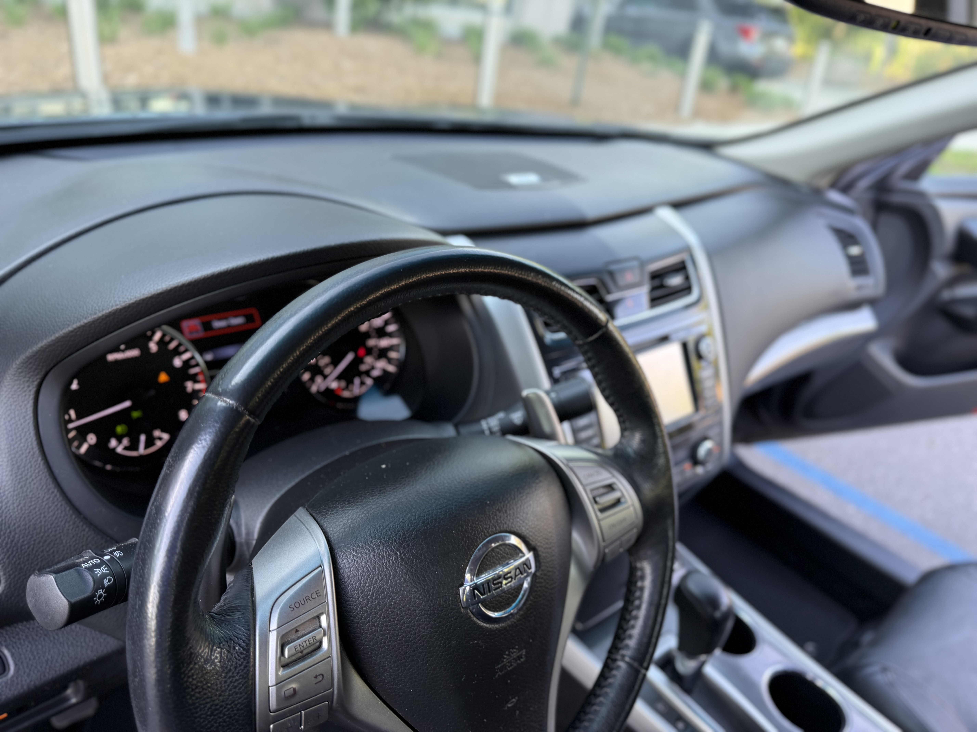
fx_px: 677
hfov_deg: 71.6
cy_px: 366
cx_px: 488
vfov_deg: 56.8
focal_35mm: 24
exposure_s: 1/121
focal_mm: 6.76
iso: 100
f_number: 1.78
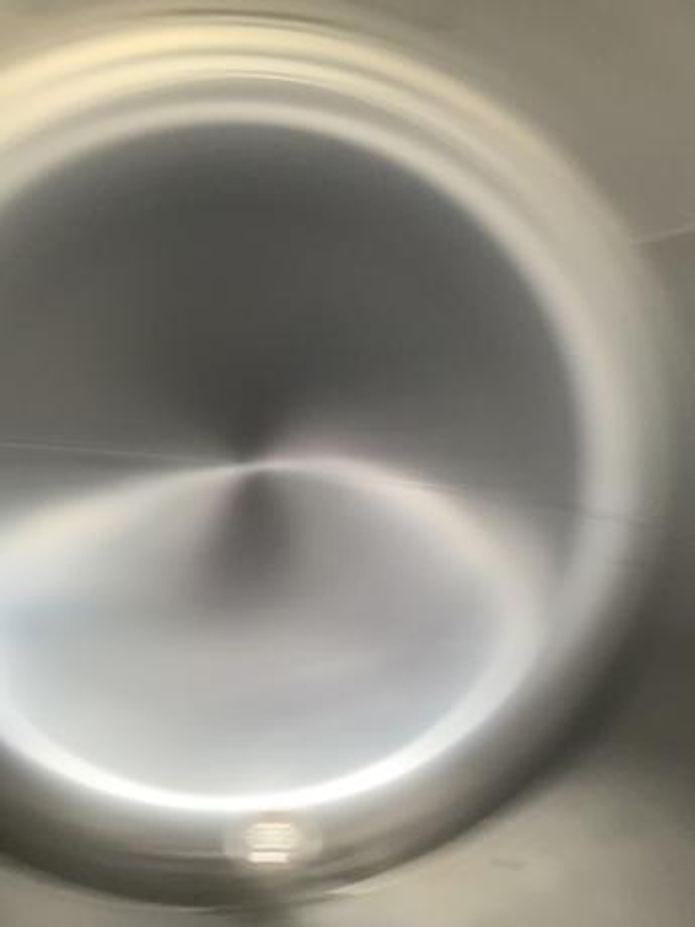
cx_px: 348
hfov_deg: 48.2
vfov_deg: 61.7
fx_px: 776
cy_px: 464
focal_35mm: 29
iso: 80
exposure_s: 1/60
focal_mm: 3
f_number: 1.8
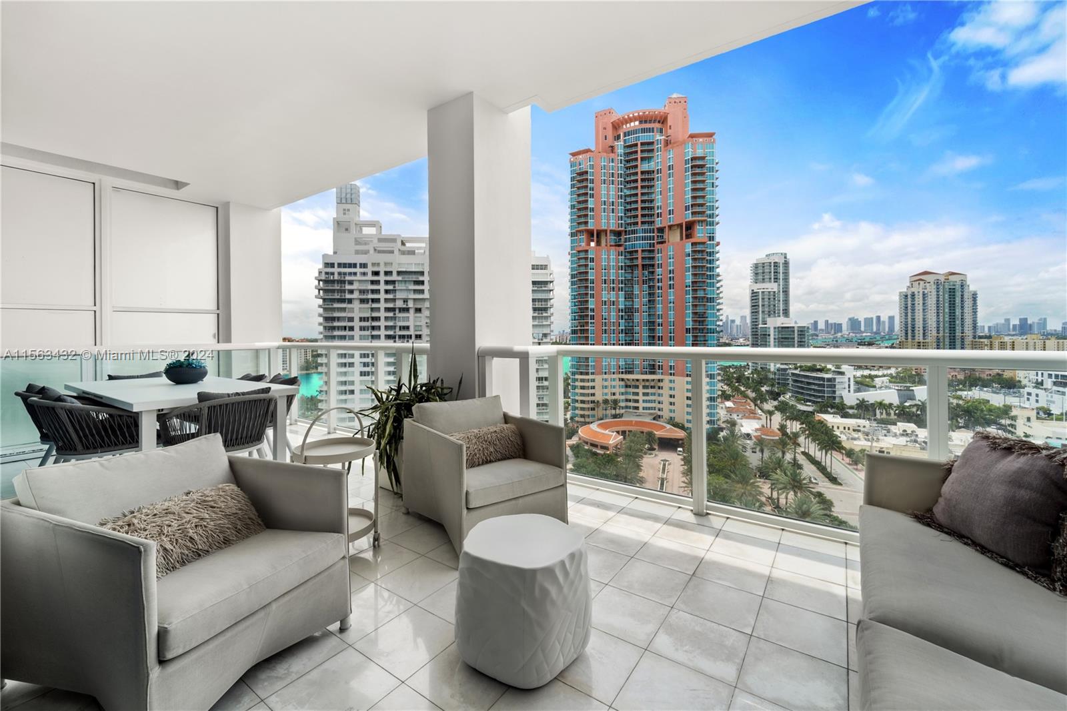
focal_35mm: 14
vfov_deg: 81.2
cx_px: 534
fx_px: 415
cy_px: 356
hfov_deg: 104.3
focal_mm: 14
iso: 400
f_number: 11
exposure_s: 1/200
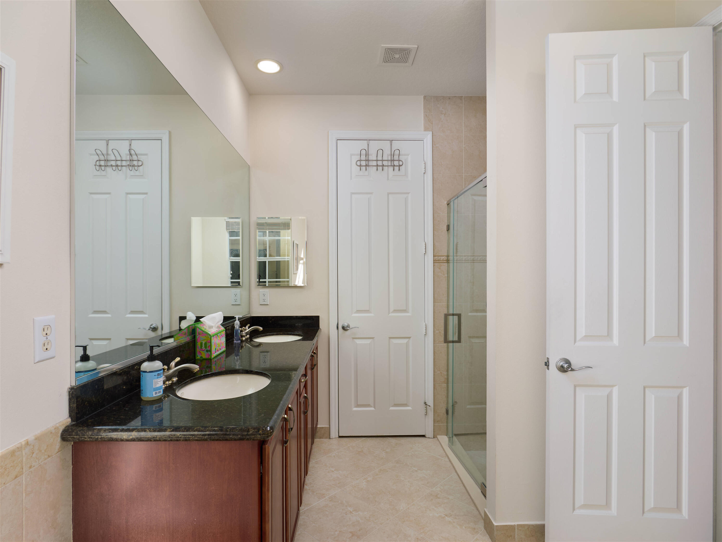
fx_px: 376
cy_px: 271
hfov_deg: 87.7
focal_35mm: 18
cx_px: 361
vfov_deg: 71.6
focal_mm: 9
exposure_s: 1/250
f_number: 5
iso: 100
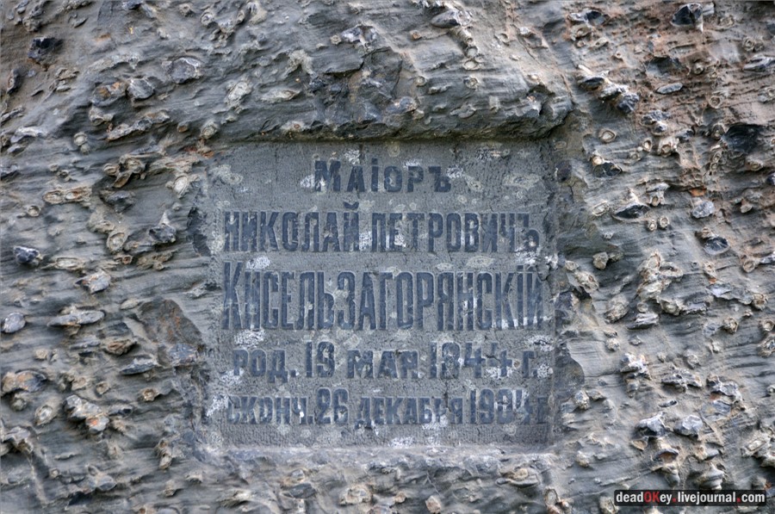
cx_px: 388
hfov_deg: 11.4
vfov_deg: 7.6
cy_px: 257
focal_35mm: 180
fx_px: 3869
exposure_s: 1/100
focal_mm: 120
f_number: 5.6
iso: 250
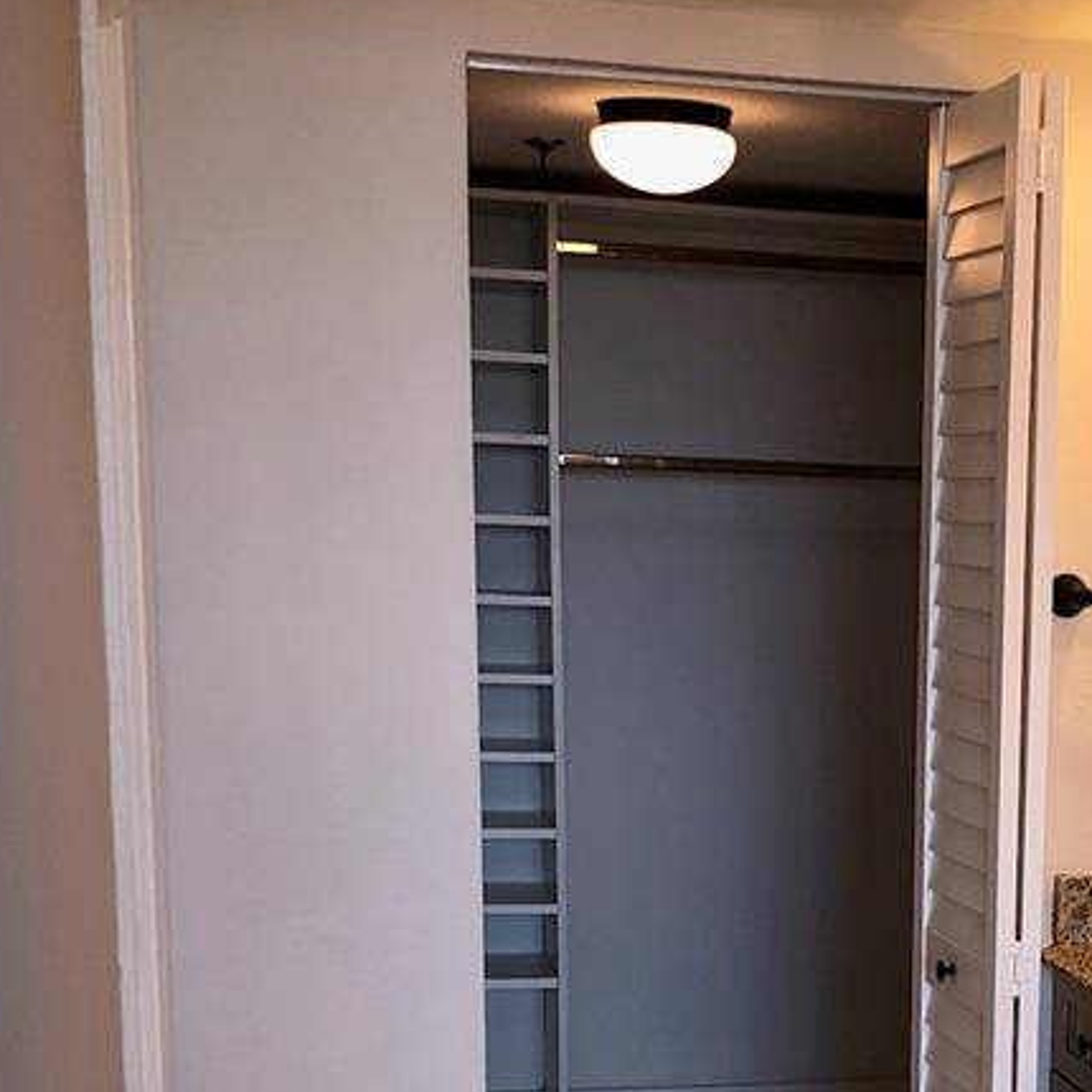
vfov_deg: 24.2
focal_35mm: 69
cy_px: 1011
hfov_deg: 24.3
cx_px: 983
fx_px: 2463
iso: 25
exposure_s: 1/80
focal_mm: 3.99
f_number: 1.8
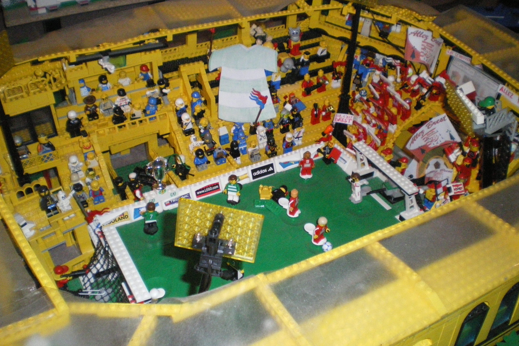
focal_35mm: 38
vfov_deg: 35.0
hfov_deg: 50.7
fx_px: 548
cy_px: 156
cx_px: 259
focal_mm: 6.3
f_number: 3.1
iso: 800
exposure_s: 1/50
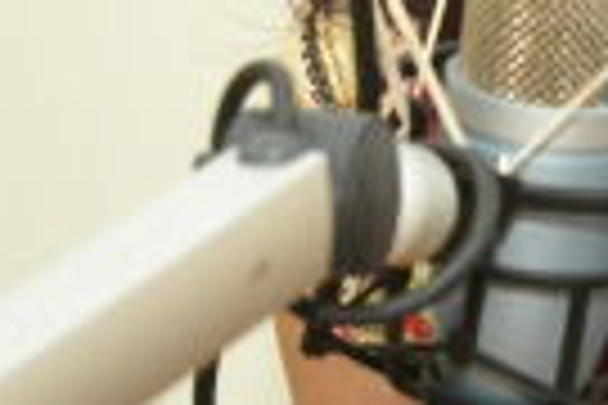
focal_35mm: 361
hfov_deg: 5.7
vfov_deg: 3.8
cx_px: 739
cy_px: -115
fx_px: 6094
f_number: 5.6
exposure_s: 1/60
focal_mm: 65
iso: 3200
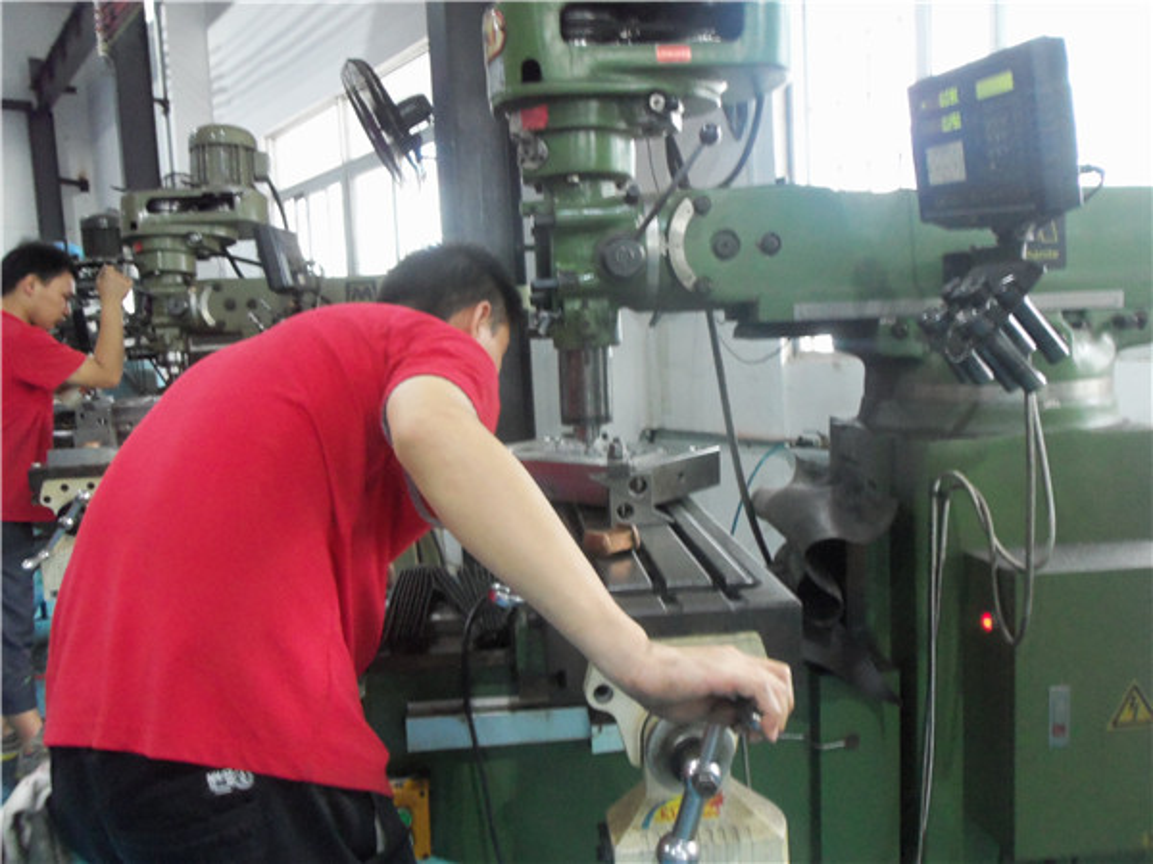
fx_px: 933
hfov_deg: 63.4
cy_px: 432
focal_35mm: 28
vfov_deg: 49.7
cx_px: 576
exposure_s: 1/13
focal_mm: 5.1
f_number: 3.3
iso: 400
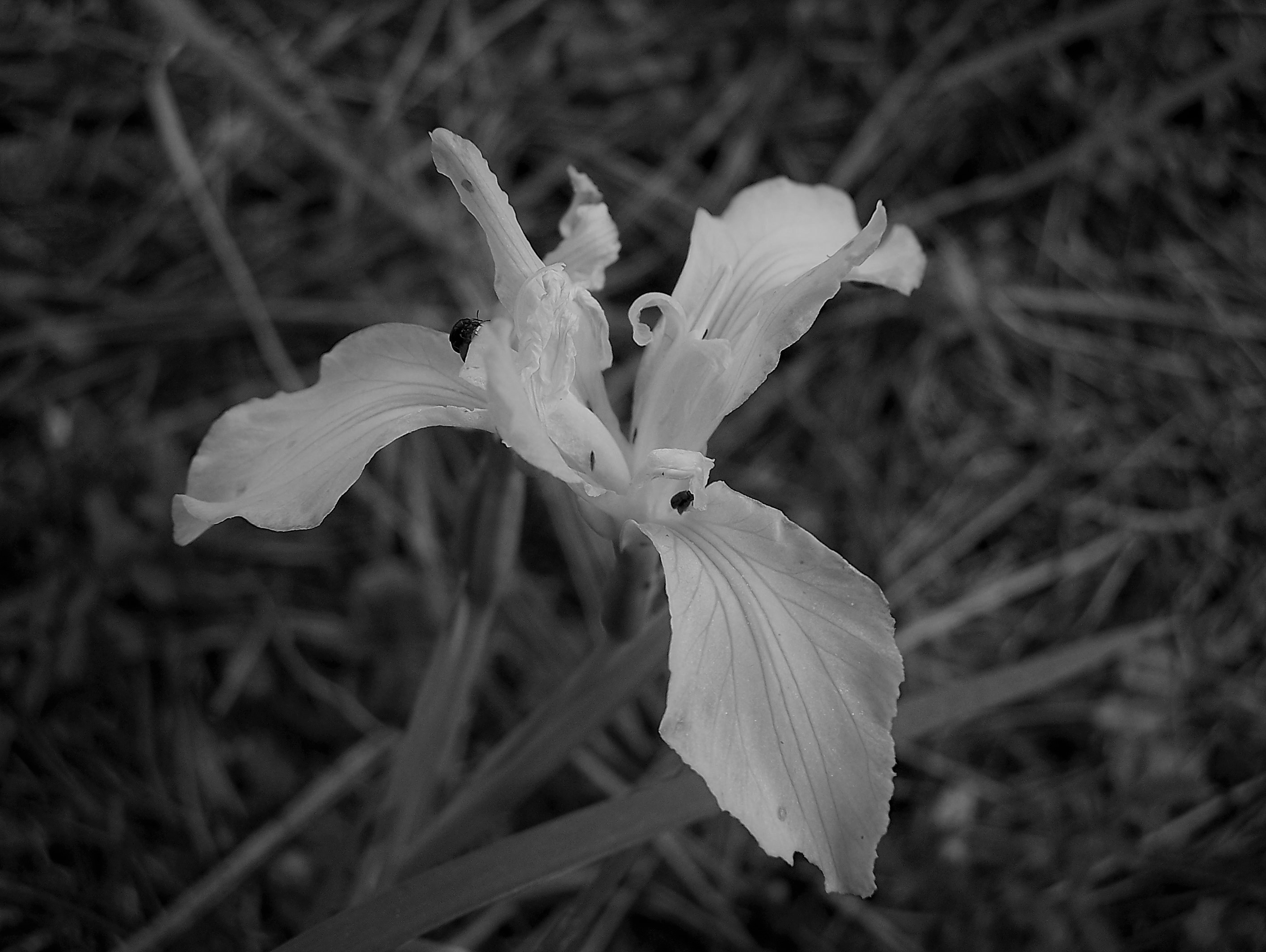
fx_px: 1391
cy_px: 476
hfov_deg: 48.9
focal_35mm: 38
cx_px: 633
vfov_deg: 37.8
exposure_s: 1/80
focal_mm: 6.3
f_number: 2.8
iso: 80
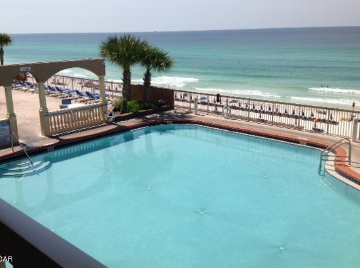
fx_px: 415
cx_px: 168
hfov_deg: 46.8
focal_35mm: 40
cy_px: 119
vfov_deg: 35.8
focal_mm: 4.28
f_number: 2.4
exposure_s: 1/3367
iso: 50
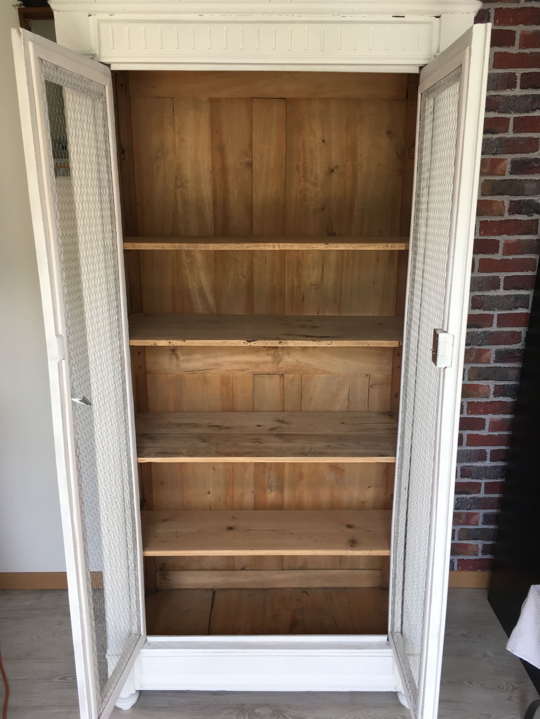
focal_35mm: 29
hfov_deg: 48.2
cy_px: 360
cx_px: 270
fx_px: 603
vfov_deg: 61.7
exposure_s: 1/100
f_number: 2.2
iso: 40
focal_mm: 4.15
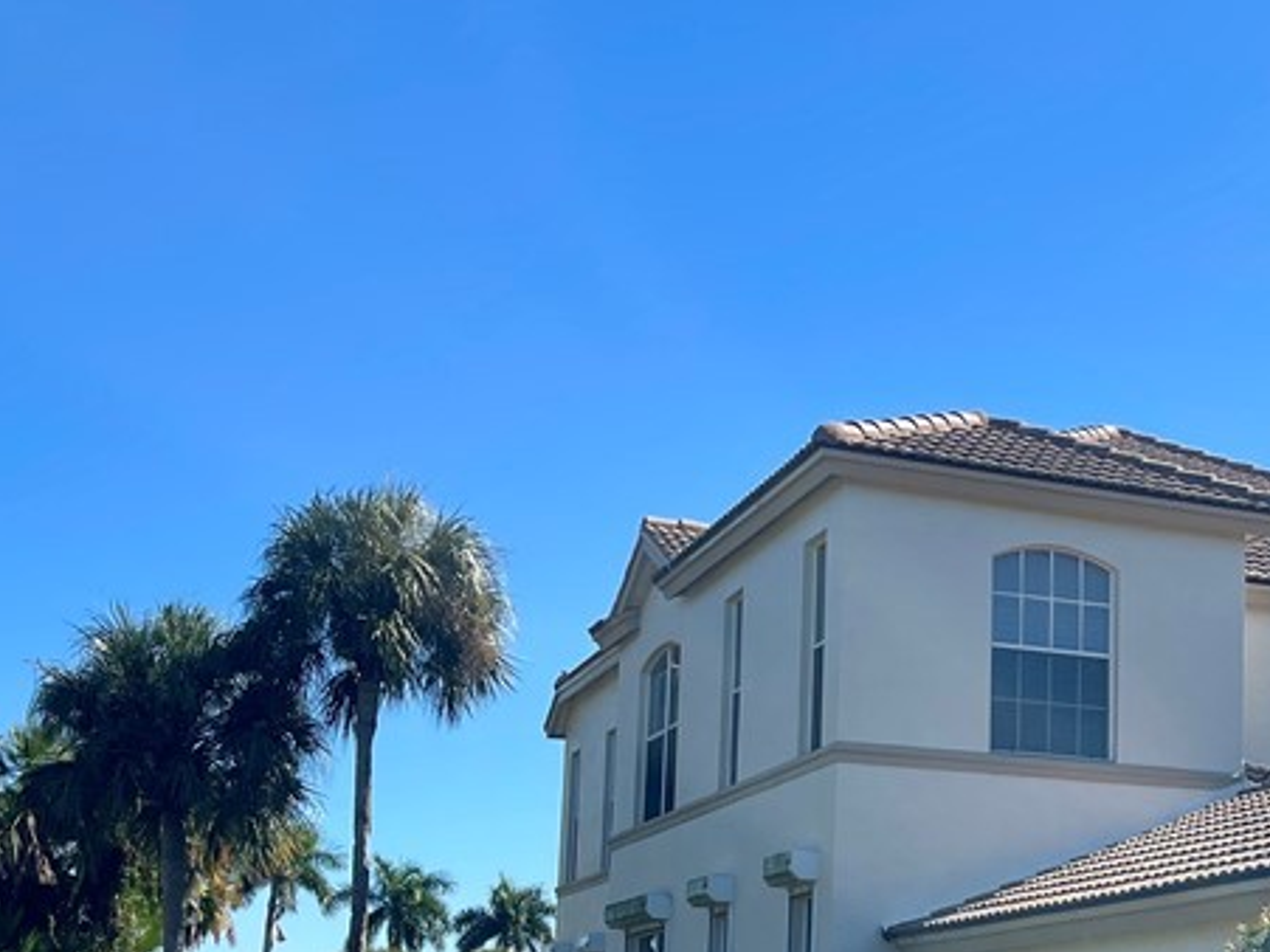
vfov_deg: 24.3
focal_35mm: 59
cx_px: 1233
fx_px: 2164
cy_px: 786
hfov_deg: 30.7
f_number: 1.6
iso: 50
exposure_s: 1/5128
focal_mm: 5.1
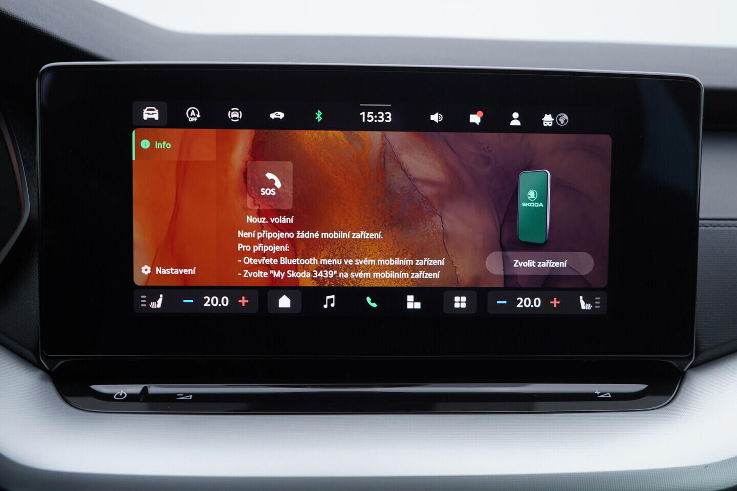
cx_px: 368
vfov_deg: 36.9
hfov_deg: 53.1
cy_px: 246
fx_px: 737
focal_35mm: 36
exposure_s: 1/50
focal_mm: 24
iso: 125
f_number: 3.2
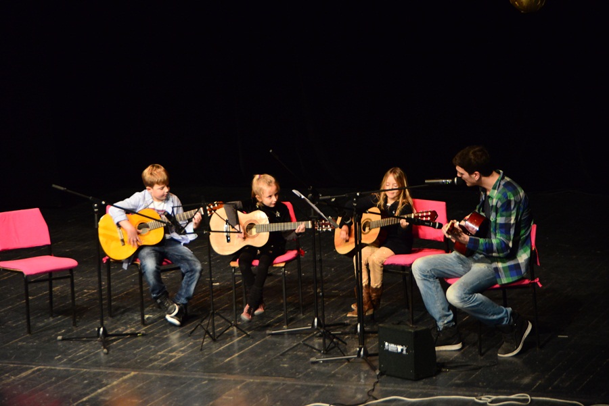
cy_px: 203
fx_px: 2031
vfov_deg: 11.4
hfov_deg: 17.1
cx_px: 304
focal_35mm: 120
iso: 4000
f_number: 5.6
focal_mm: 120
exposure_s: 1/60
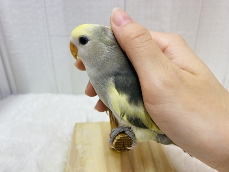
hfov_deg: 67.3
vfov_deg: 53.1
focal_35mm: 26
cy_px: 86
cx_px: 112
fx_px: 172
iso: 64
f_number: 1.8
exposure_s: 1/100
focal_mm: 4.25
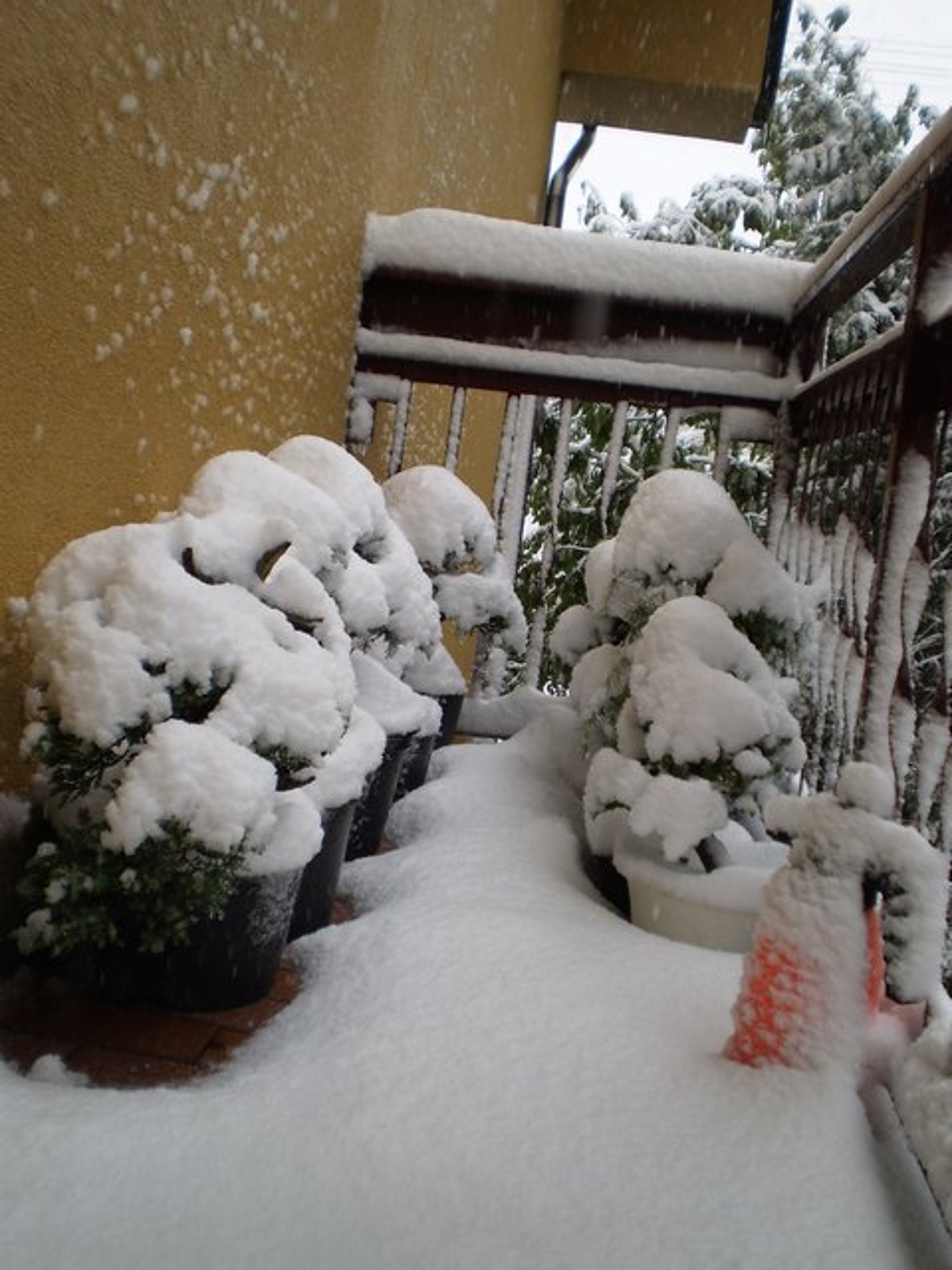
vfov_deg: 44.8
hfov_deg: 34.3
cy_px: 635
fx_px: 1540
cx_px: 476
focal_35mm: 42
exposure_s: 1/160
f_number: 3.5
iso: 64
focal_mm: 7.4
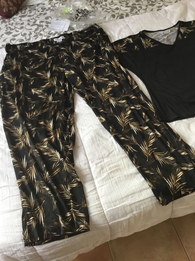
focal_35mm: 31
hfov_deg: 45.4
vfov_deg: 58.4
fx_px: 233
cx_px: 98
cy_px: 130
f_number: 2.4
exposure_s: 1/33
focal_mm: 3.3
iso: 64
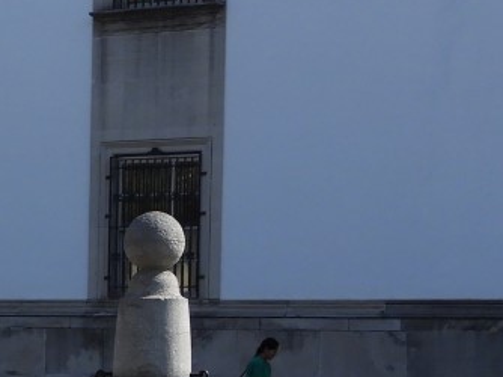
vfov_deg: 9.6
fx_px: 2193
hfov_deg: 12.4
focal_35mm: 151
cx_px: -267
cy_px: 516
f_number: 3.8
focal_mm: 6.3
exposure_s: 1/800
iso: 100
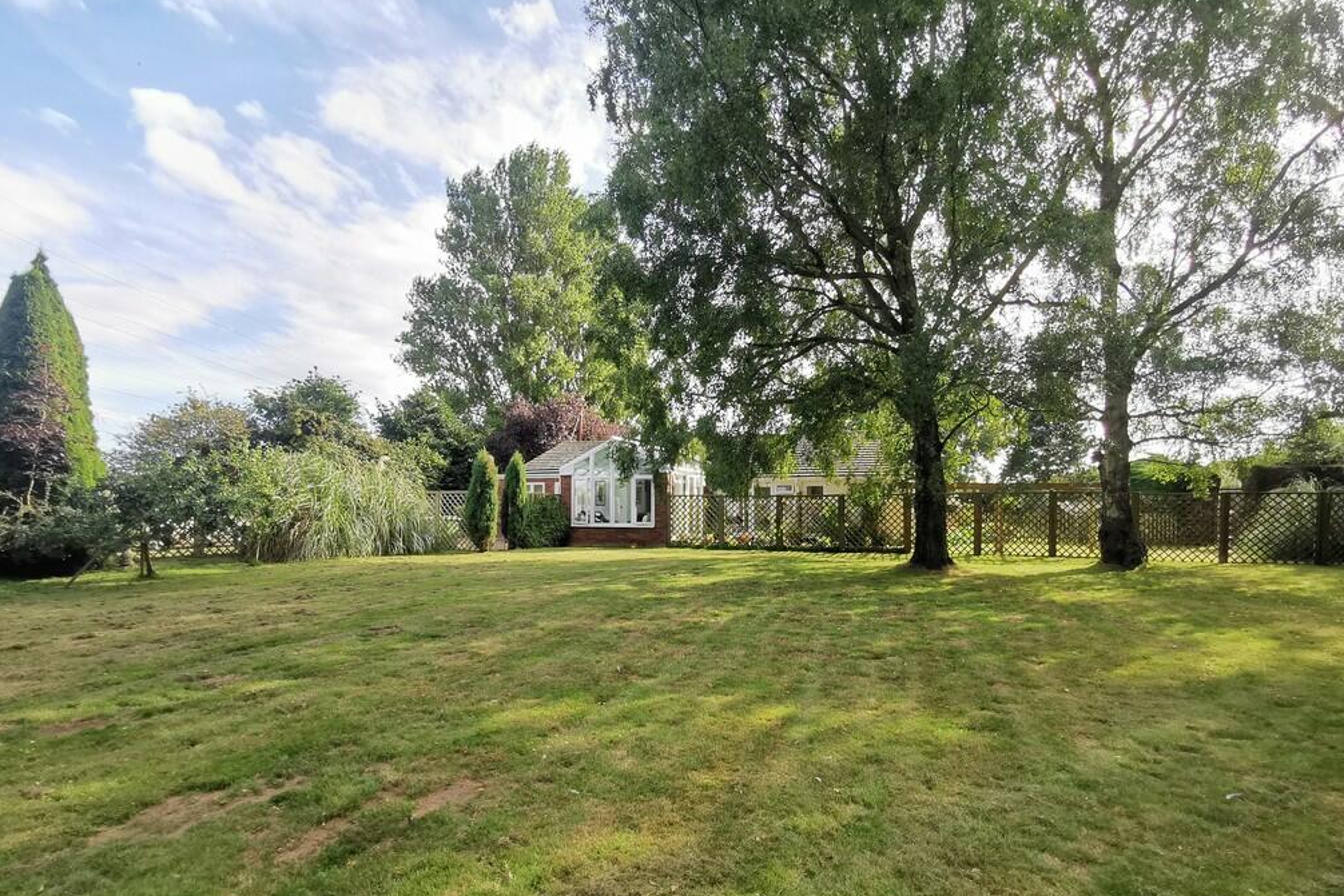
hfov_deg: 90.0
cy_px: 505
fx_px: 672
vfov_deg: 67.1
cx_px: 681
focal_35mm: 18
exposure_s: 1/233
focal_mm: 2.26
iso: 50
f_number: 2.2
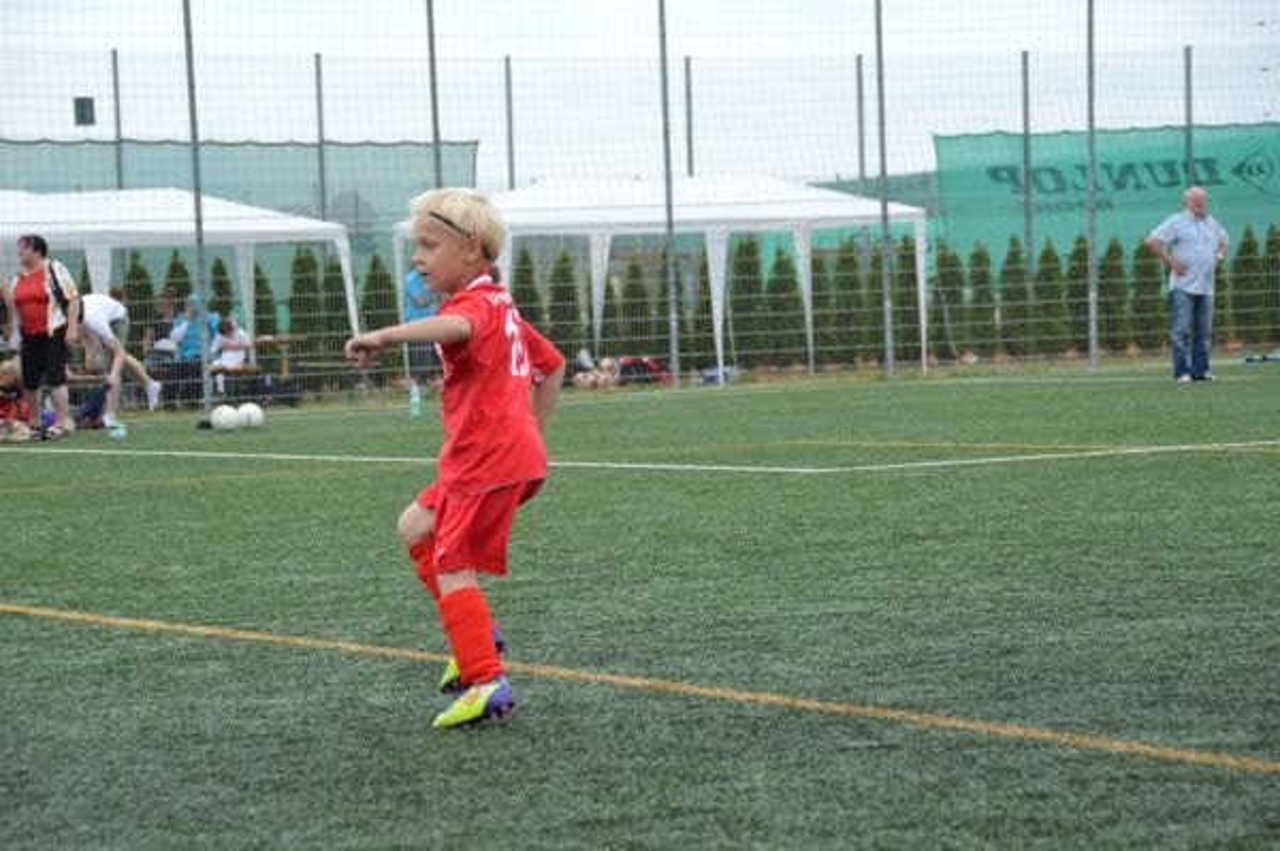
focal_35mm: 112
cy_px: 426
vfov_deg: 12.2
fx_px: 3997
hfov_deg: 18.2
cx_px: 640
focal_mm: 75
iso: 400
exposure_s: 1/1250
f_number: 5
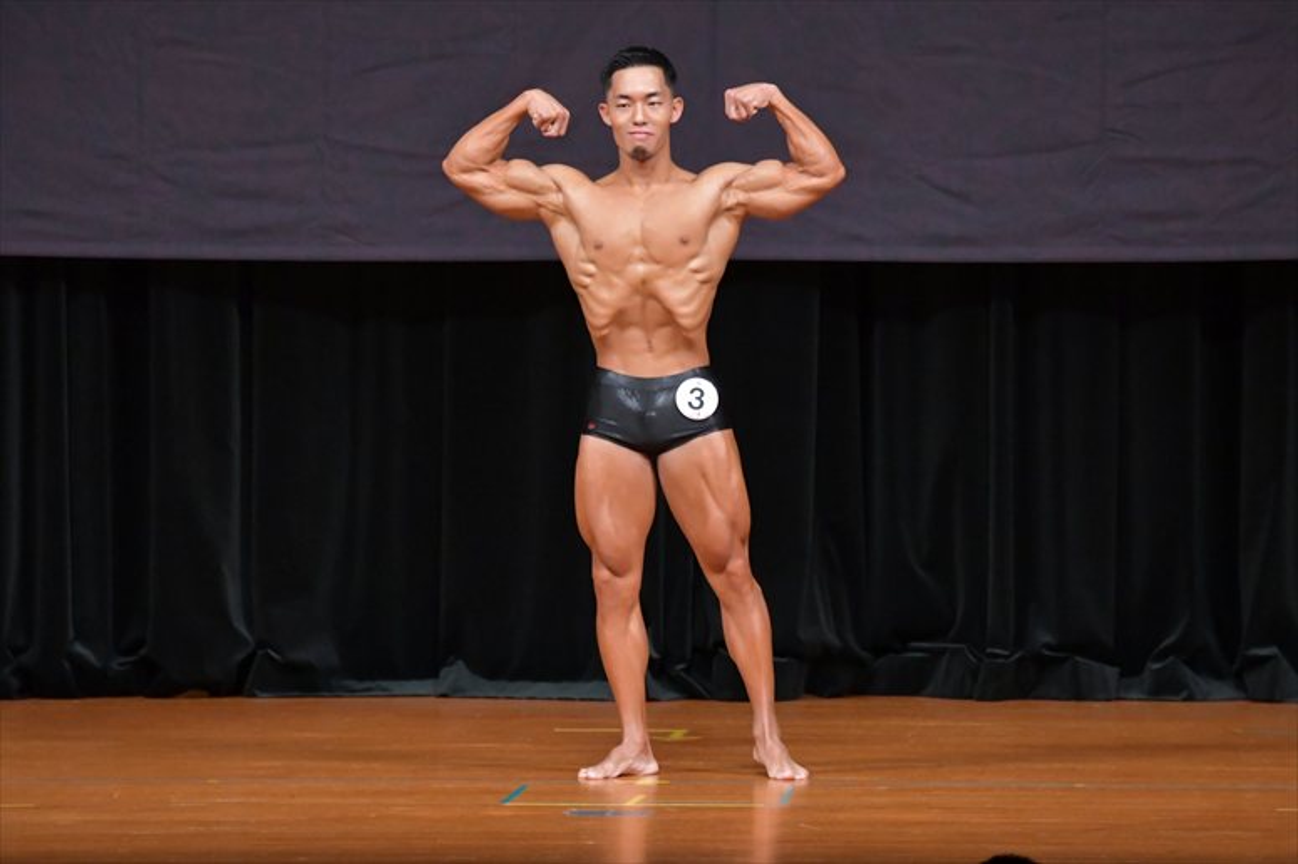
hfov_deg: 7.2
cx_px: 649
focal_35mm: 285
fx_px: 10271
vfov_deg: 4.8
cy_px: 432
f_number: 5.6
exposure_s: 1/400
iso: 5000
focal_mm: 190
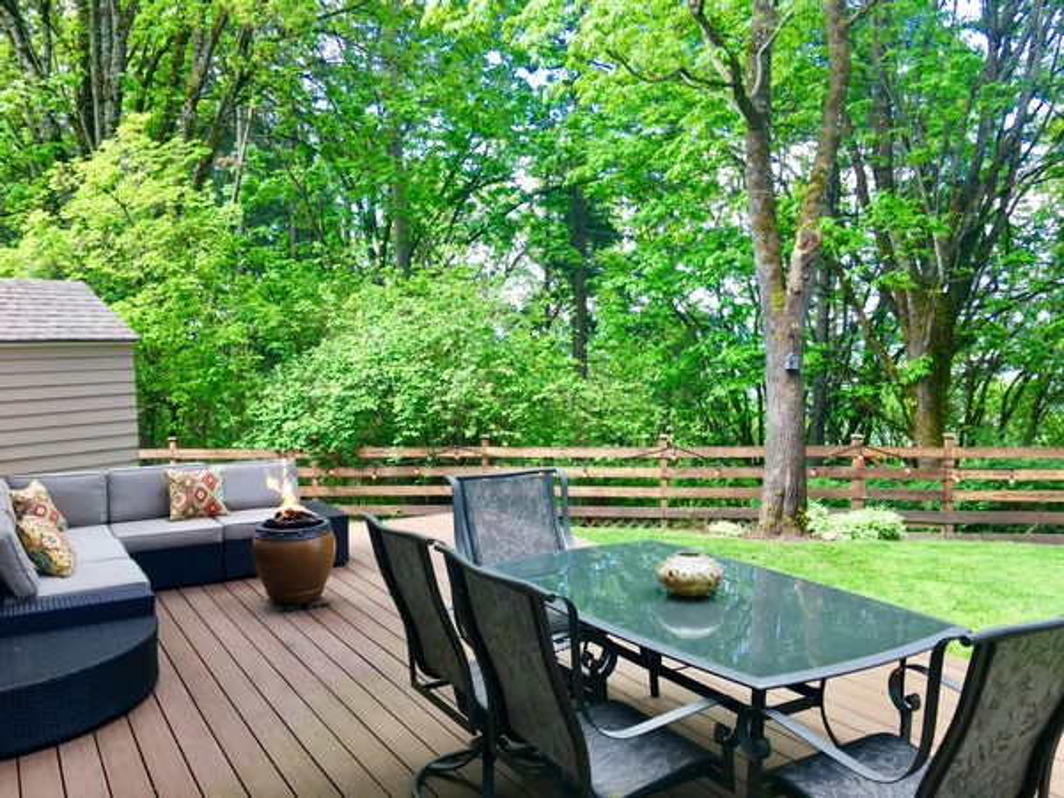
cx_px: 532
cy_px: 399
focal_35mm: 29
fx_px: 891
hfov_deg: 61.7
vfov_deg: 48.2
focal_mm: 4.15
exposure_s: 1/120
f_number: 2.2
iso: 40
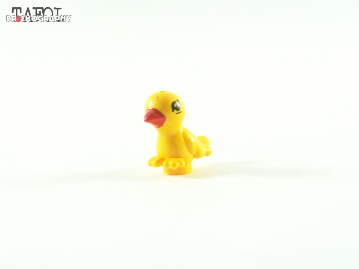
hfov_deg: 20.9
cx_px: 180
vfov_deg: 15.7
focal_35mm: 94
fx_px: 975
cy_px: 134
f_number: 4
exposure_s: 1/60
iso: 400
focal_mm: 15.6
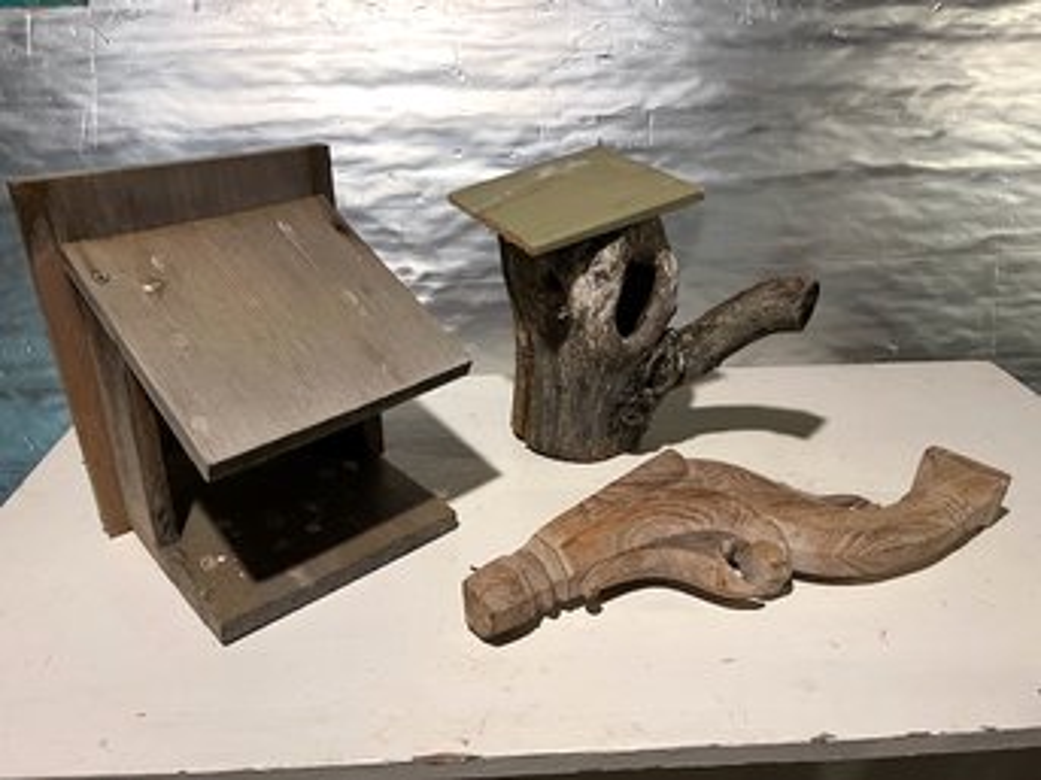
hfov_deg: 67.3
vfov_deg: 53.0
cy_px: 390
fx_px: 782
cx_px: 520
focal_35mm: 26
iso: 320
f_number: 1.6
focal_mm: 5.1
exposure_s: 1/60
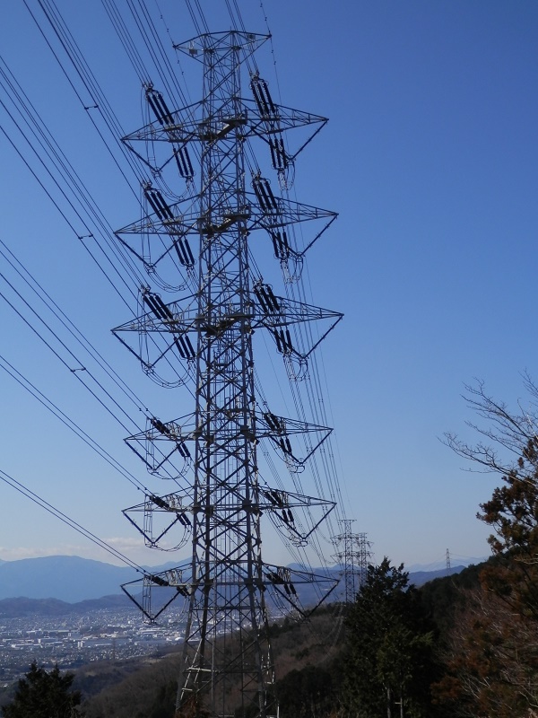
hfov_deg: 36.0
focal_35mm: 40
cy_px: 359
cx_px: 269
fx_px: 829
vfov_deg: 46.8
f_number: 10.4
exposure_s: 1/160
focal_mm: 7.3
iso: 80
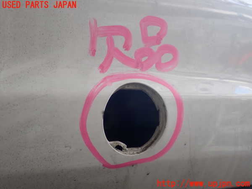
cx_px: 126
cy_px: 94
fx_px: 357
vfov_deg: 29.7
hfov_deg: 38.9
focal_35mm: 49
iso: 100
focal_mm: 8.99
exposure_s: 1/100
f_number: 3.2
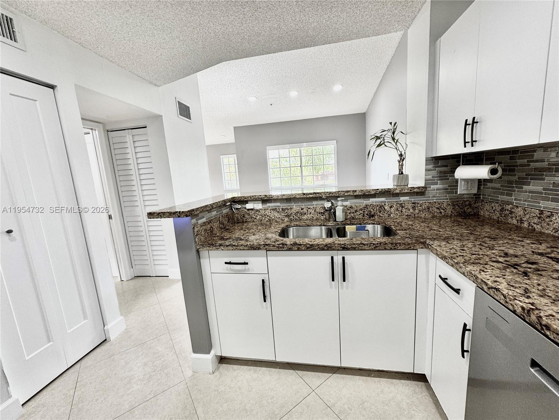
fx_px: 226
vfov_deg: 85.7
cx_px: 280
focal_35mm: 14
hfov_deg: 102.1
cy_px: 210
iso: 125
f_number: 2.2
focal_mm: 2.22
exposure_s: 1/120
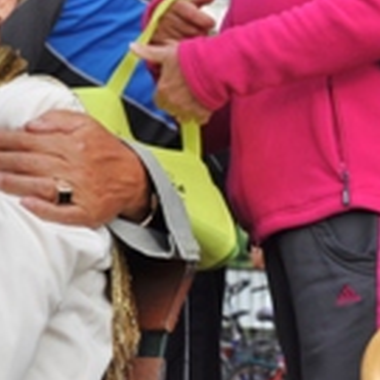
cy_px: 45
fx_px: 2000
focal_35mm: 161
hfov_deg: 10.6
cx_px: -101
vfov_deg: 10.8
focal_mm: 38
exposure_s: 1/125
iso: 200
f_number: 5.6
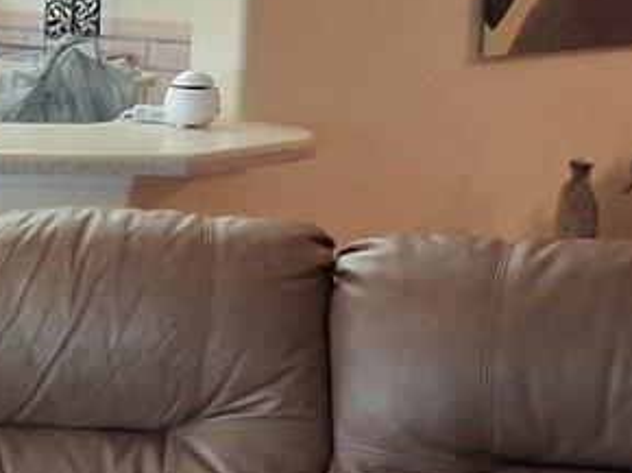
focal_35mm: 149
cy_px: 436
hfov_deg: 12.6
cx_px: -312
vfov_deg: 9.9
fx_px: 2718
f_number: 1.8
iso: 250
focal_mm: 4
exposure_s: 1/60
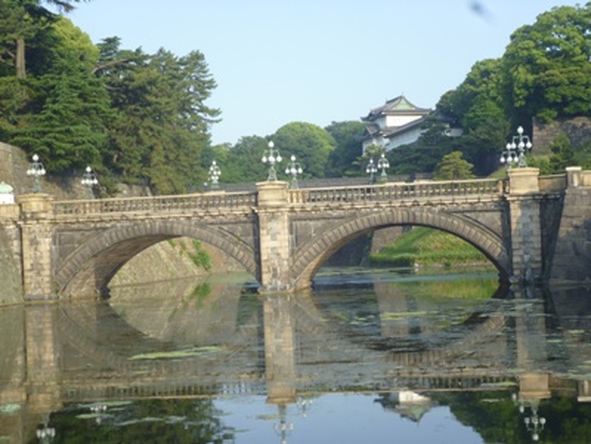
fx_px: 1076
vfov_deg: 23.3
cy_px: 222
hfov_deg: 30.7
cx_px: 296
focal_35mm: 63
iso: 100
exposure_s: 1/160
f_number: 4.7
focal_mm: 11.2
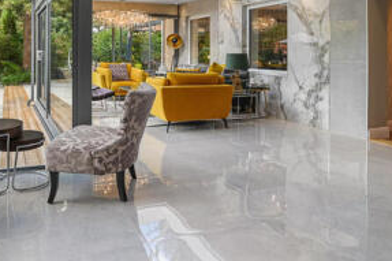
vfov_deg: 39.6
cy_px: 56
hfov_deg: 57.6
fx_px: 348
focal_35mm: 32
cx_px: 134
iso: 400
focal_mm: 14
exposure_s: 1/8
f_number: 8
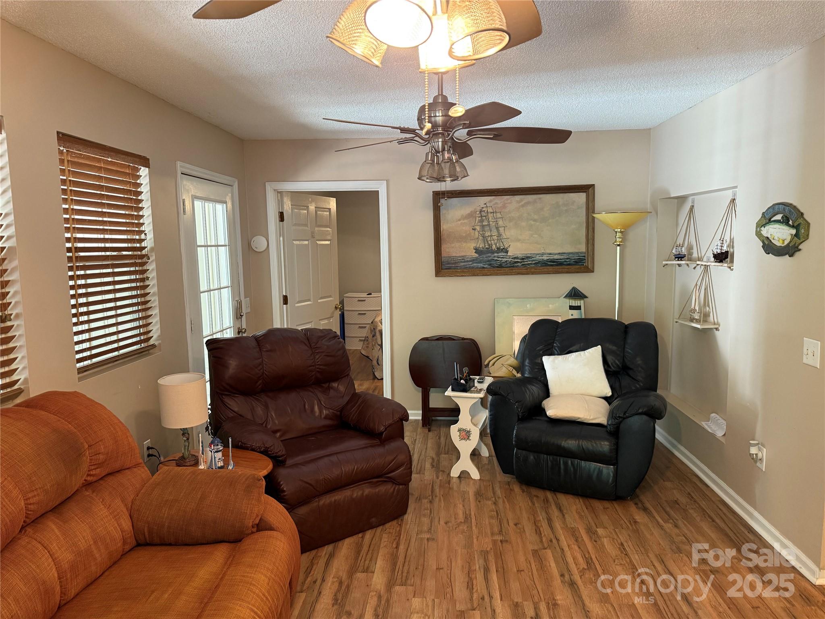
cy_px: 310
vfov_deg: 56.8
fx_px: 572
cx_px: 412
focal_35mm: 24
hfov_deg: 71.6
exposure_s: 1/60
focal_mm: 6.76
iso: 250
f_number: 1.78
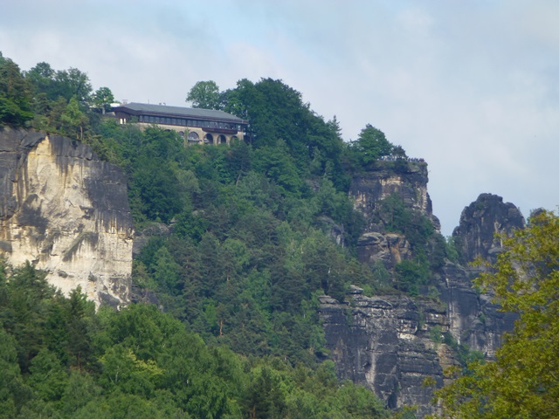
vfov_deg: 3.1
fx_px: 7751
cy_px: 210
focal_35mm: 480
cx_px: 280
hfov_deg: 4.1
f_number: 6.4
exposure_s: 1/250
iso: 100
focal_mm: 86
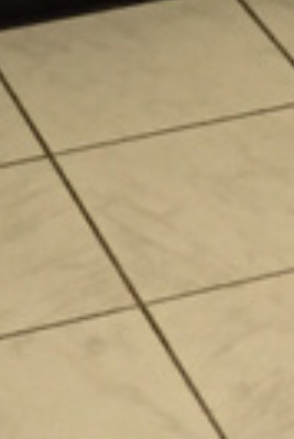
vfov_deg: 7.9
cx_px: 360
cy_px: -749
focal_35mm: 232
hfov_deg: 5.9
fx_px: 2834
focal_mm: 4.15
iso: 250
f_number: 2.2
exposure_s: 1/17
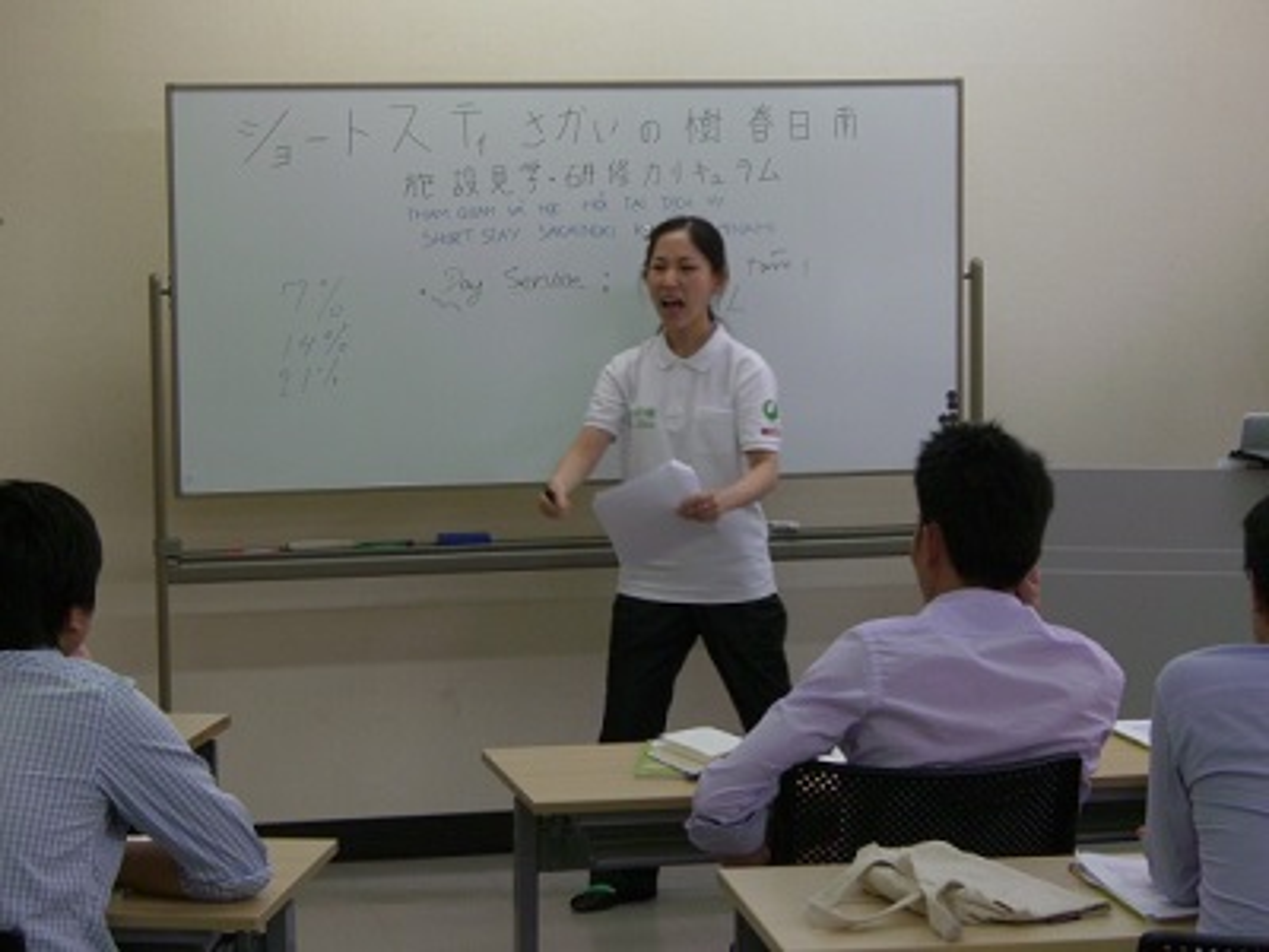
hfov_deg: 21.1
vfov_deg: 15.9
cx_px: 634
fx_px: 3409
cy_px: 476
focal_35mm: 93
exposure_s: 1/60
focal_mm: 19.4
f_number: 4.8
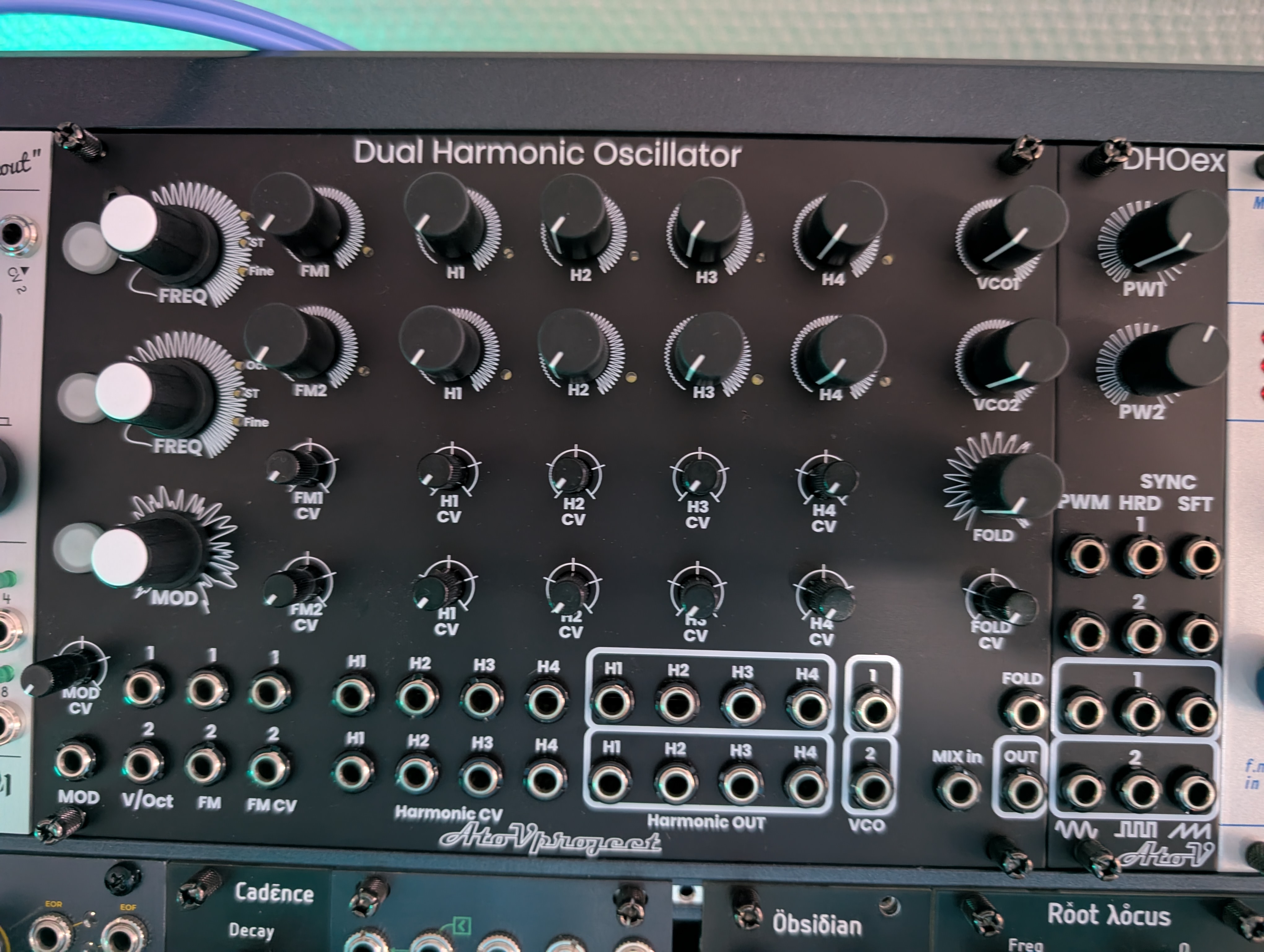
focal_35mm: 24
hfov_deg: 71.5
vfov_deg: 56.9
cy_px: 476
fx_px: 878
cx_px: 632
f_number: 1.68
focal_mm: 6.9
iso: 1378
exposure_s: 1/17.1
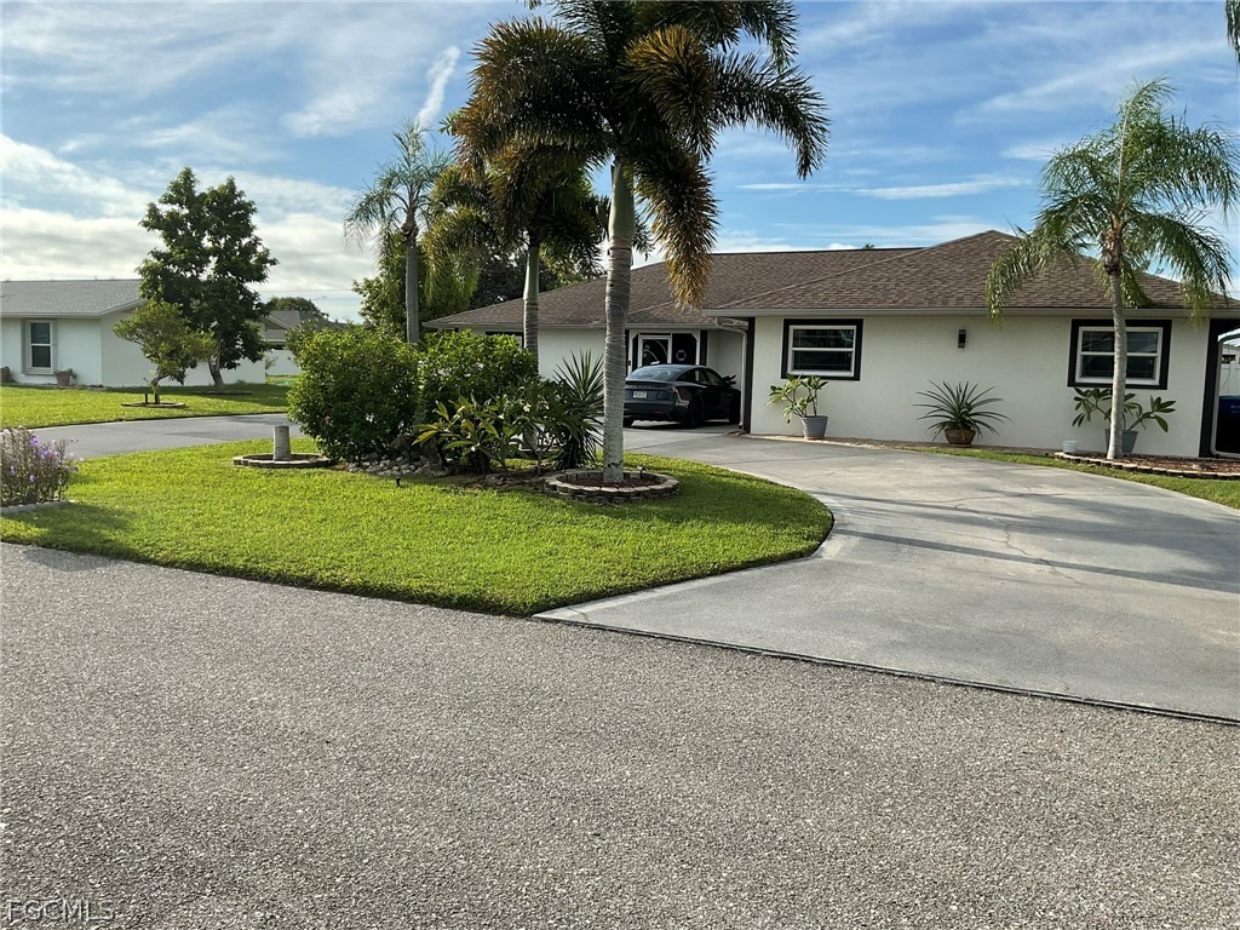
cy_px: 465
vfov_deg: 48.2
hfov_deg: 61.7
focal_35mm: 29
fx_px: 1039
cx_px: 620
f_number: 1.8
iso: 16
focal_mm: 3
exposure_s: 1/1848
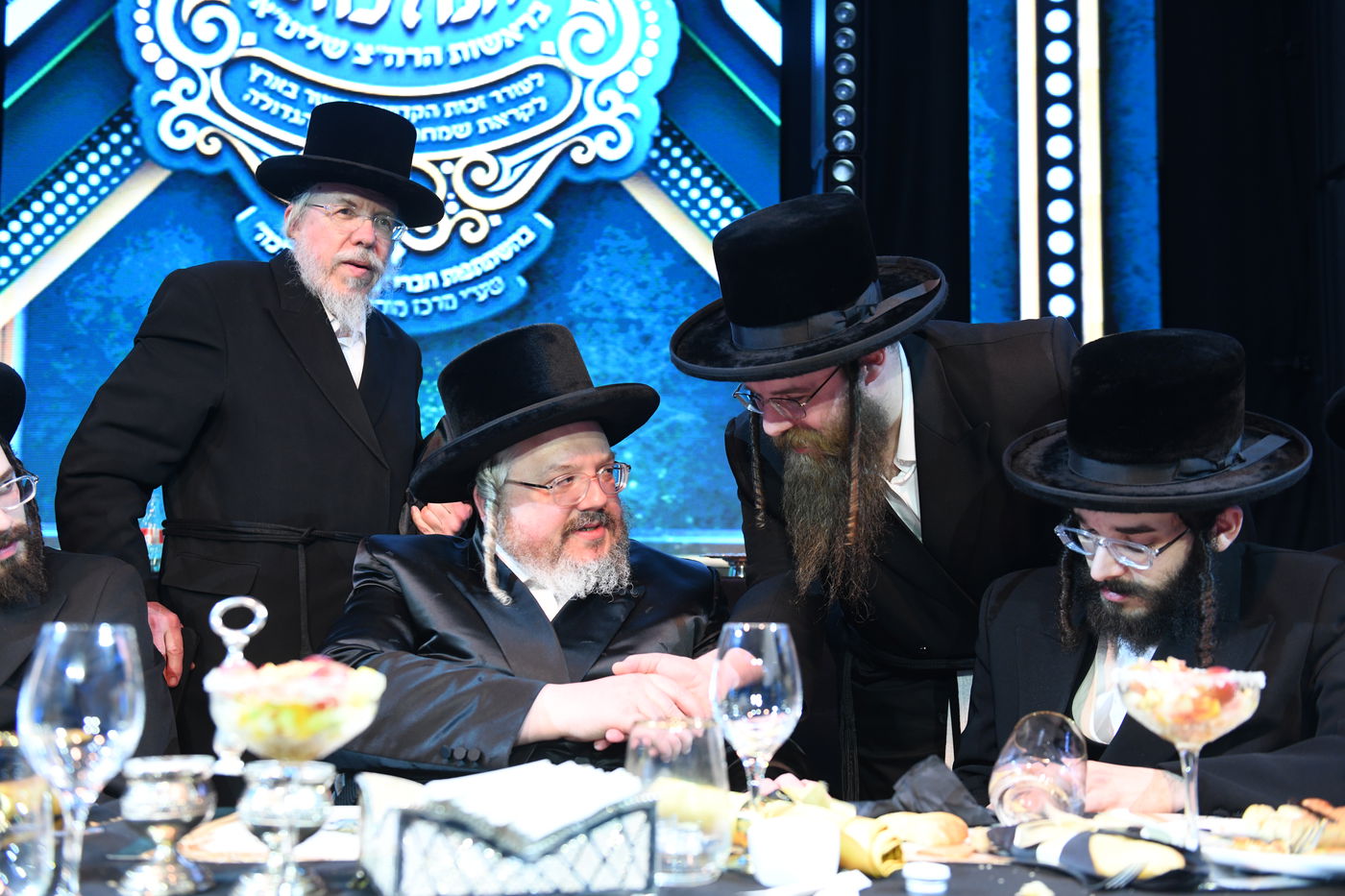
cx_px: 672
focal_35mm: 38
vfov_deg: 35.0
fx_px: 1419
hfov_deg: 50.7
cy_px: 448
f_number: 3.5
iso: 1600
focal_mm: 38
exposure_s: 1/100
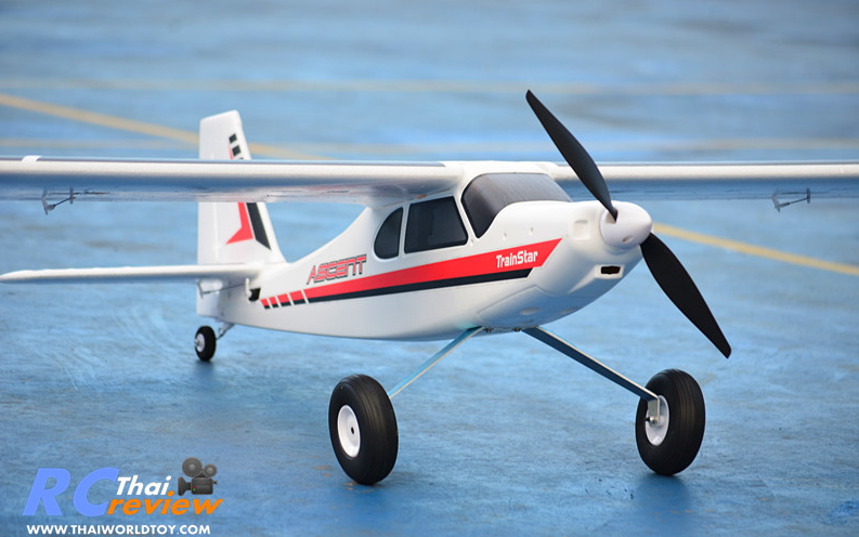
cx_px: 429
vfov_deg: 8.1
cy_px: 272
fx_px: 3782
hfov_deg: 13.0
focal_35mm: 162
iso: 100
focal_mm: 105
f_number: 5
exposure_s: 1/80
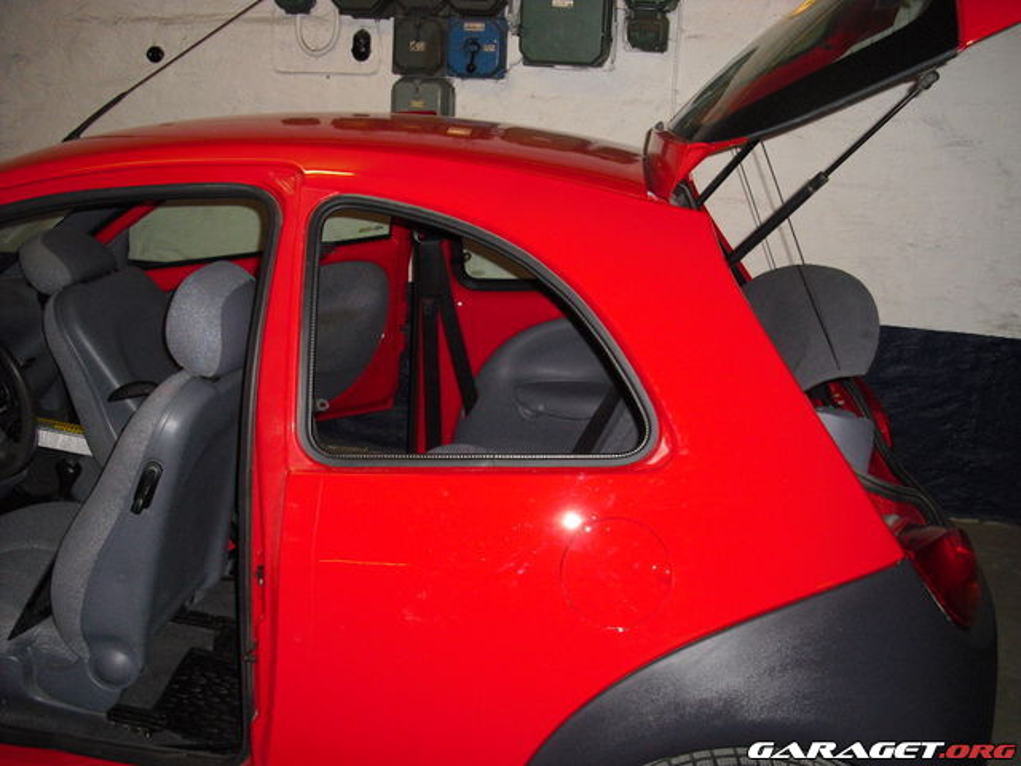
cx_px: 510
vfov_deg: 37.7
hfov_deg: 49.0
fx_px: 1121
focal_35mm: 38
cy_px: 383
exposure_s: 1/60
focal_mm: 6.2
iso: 200
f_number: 2.8
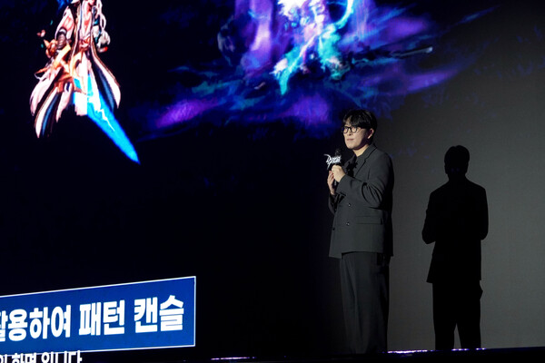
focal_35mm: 82
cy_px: 182
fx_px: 1241
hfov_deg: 24.8
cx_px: 272
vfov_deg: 16.7
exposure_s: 1/160
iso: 5000
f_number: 8
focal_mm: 82
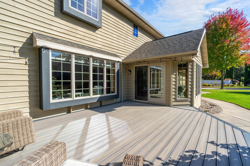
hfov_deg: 96.7
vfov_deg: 73.8
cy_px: 83
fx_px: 111
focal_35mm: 16
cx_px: 125
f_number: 11
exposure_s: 1/2000
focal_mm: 16
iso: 640
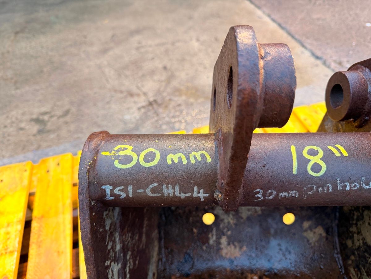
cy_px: 140
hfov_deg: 71.6
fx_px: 257
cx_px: 186
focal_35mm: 24
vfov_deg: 56.8
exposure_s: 1/50
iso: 250
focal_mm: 6.76
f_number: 1.78
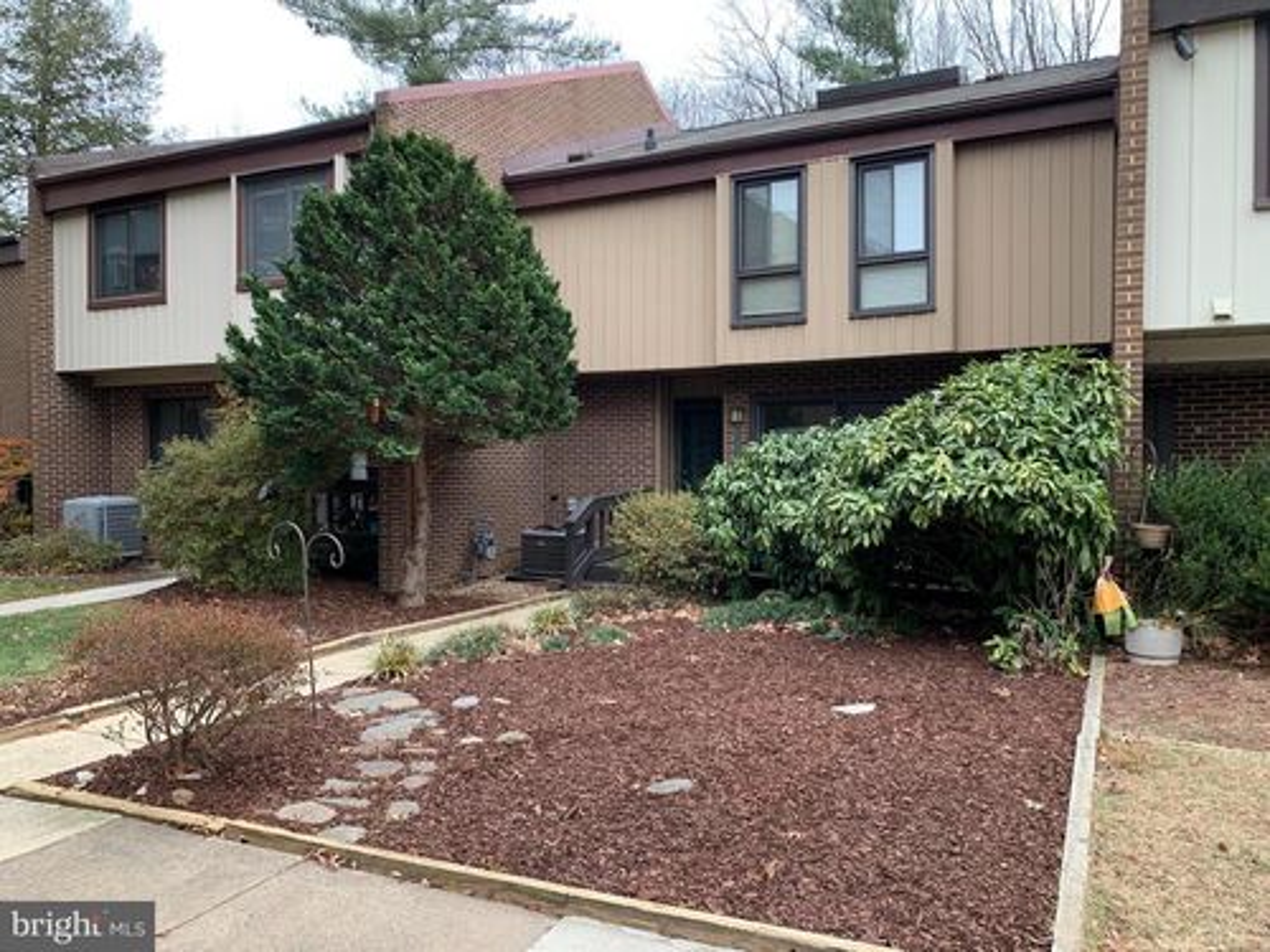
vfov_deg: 53.1
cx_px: 635
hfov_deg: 67.3
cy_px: 476
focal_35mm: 26
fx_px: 954
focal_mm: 4.25
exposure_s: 1/121
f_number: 1.8
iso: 50
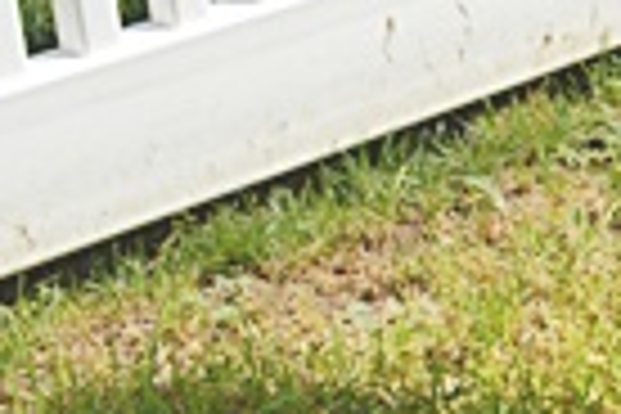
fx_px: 2622
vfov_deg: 9.0
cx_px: 1323
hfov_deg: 11.8
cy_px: -2
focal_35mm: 152
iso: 100
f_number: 8
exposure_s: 1/250
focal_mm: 20
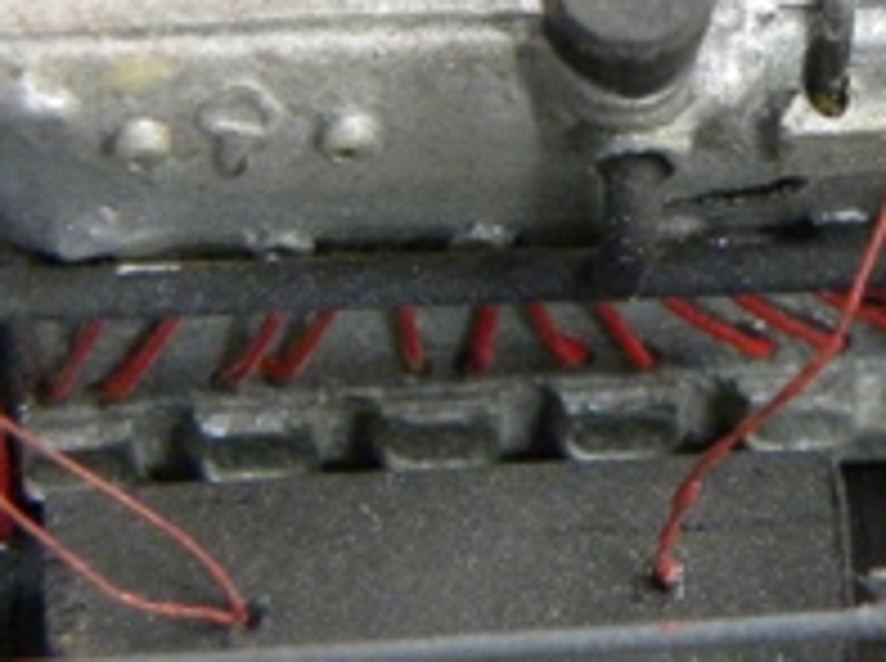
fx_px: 5135
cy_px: 131
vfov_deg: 7.4
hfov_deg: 9.7
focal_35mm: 201
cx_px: 1147
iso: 376
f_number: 3.5
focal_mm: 9.2
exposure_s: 1/74
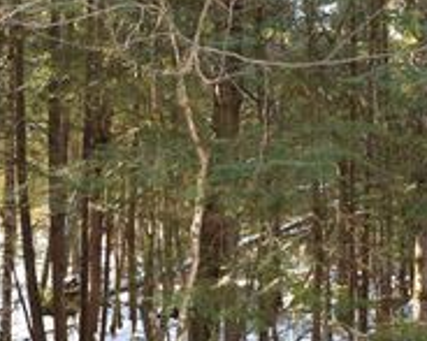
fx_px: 872
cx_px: 19
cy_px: 175
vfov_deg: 22.1
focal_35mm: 69
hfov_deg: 26.3
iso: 400
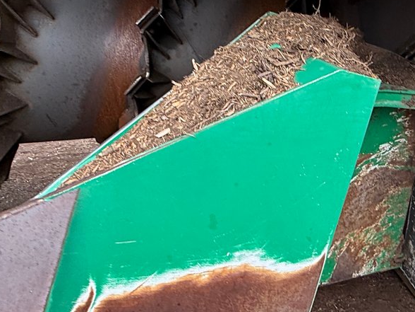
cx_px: 337
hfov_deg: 48.2
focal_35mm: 36
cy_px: 136
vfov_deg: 39.6
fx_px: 432
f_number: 2.2
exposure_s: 1/101
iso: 40
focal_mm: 2.22
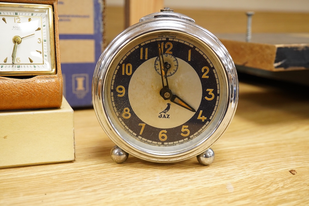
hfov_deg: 43.6
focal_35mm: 45
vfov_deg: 29.9
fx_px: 386
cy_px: 103
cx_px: 154
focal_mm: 30
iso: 2500
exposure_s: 1/160
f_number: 8
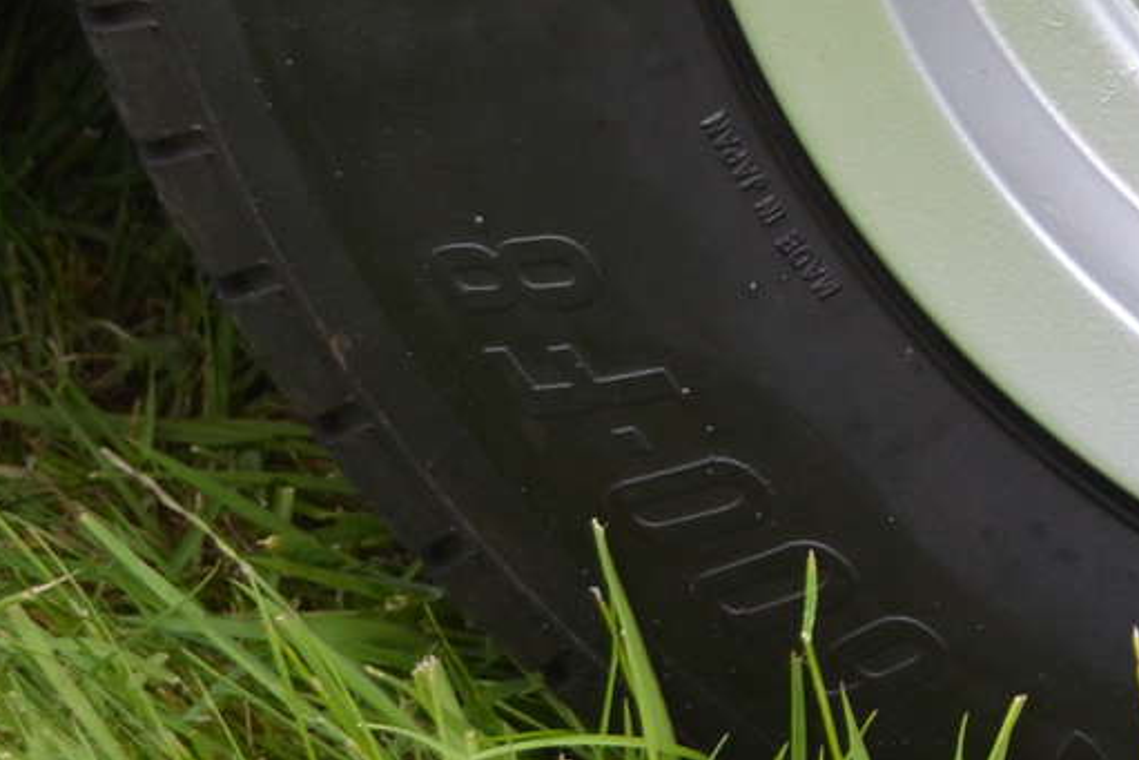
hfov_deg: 11.2
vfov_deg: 7.6
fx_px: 5570
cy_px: -605
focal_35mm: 176
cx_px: 1752
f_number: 5.6
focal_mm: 30
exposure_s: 1/125
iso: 110
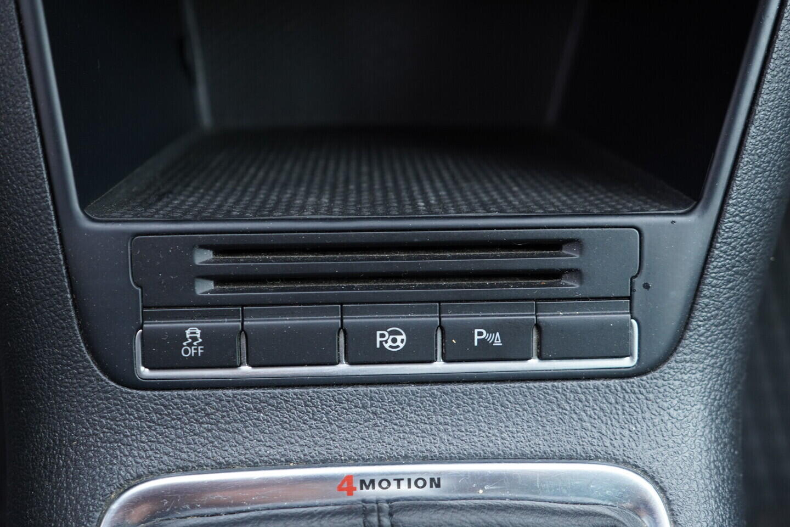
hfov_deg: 53.1
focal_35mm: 36
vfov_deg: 36.9
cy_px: 264
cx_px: 395
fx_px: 790
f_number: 2.8
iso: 640
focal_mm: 24
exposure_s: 1/40
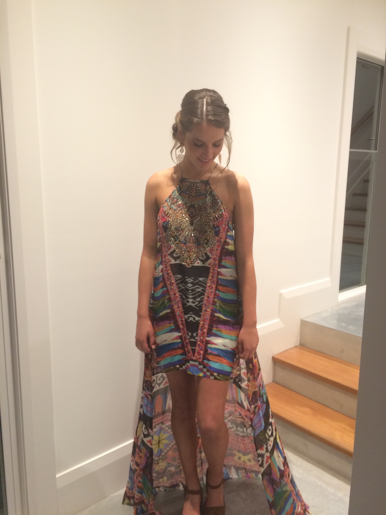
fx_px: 431
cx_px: 193
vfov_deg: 61.7
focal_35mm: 29
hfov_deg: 48.2
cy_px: 258
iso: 200
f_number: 2.2
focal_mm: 4.15
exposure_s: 1/33
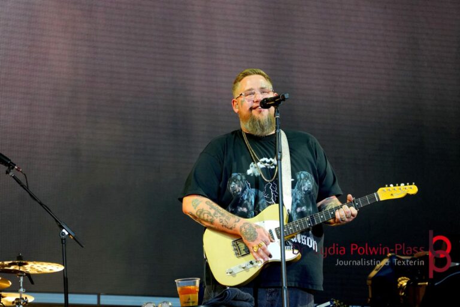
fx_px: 2146
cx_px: 230
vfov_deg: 8.2
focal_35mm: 168
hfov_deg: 12.2
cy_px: 154
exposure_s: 1/200
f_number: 5.6
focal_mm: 112
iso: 2000
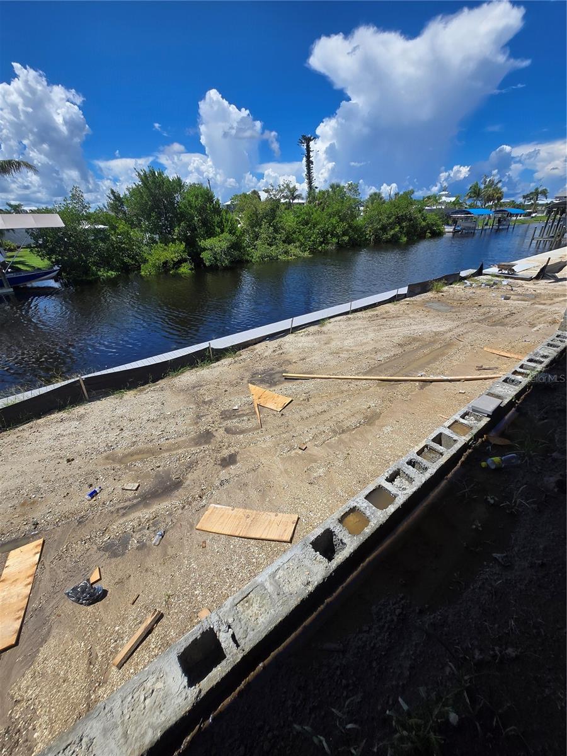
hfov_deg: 89.9
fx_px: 284
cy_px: 378
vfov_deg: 106.2
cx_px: 284
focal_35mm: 13
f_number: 2.2
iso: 25
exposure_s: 1/1650
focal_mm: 1.7
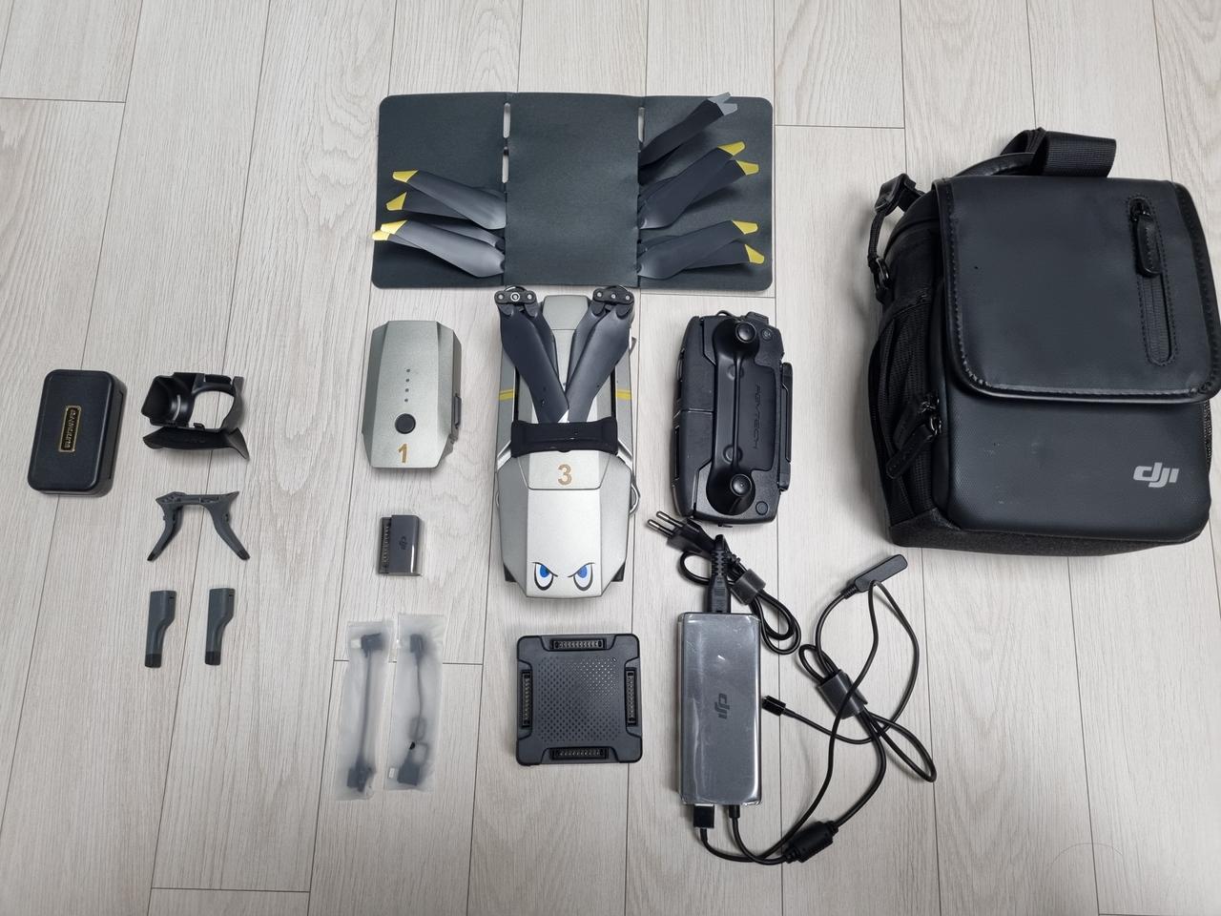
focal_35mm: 26
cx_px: 610
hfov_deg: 67.3
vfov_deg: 53.1
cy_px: 458
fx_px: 917
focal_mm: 5.4
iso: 200
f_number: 1.8
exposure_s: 1/120
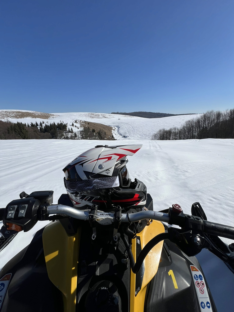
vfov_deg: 106.2
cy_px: 156
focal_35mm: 13
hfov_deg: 89.9
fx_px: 117
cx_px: 117
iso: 40
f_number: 1.8
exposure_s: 1/5236
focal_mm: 1.57
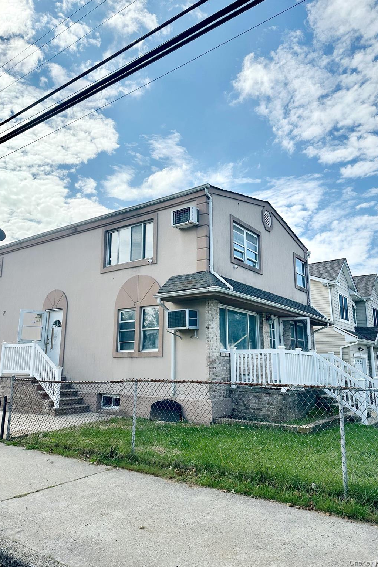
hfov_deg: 51.2
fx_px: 394
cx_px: 178
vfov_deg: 71.5
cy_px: 284
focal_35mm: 25
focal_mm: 6.86
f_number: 1.78
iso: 80
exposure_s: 1/6623
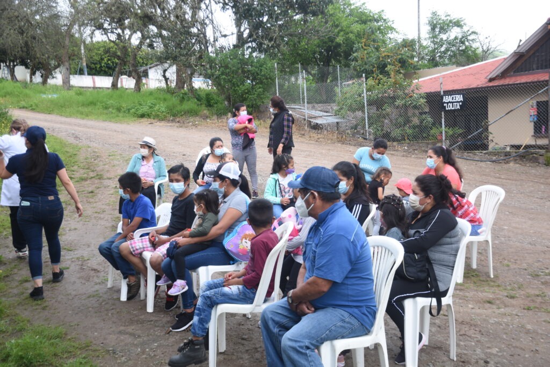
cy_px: 184
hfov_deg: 47.9
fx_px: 619
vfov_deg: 33.0
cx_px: 275
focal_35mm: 40
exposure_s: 1/200
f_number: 9
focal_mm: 27
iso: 100
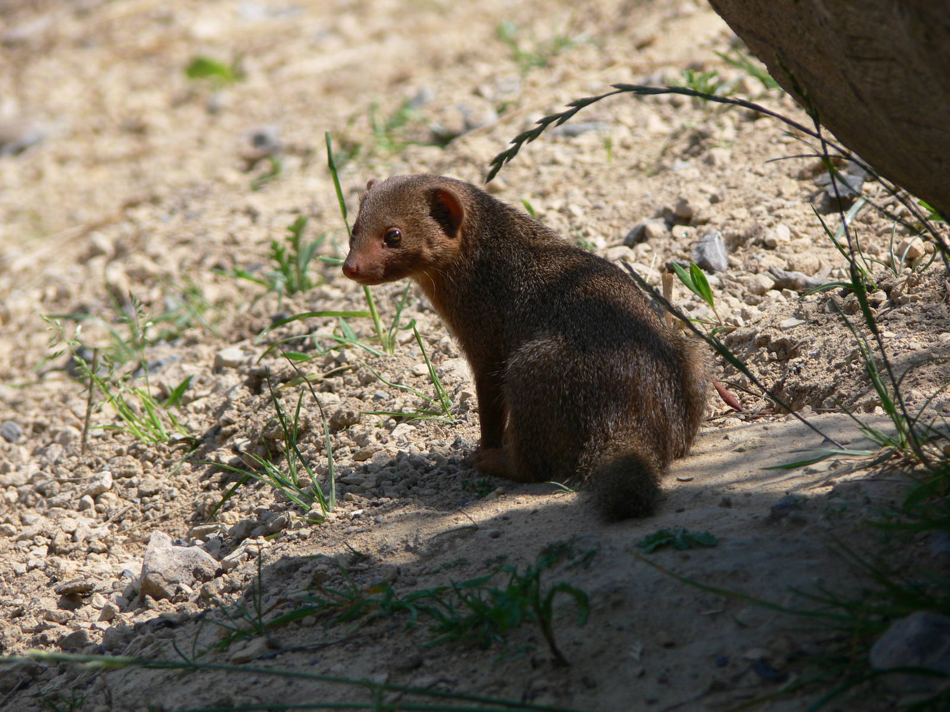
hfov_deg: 4.7
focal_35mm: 420
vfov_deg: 3.5
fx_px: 11526
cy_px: 356
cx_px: 475
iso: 80
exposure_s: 1/400
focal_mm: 88.8
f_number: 5.6
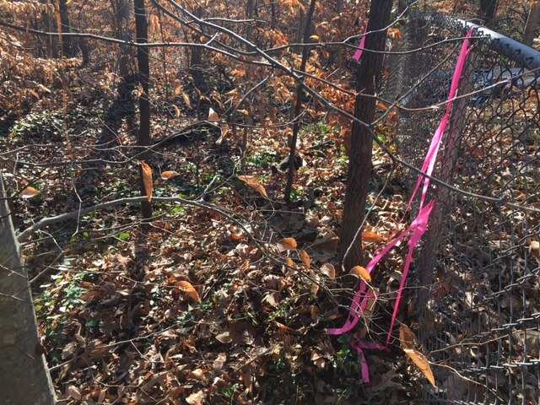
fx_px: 452
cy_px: 202
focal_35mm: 29
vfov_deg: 48.2
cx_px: 270
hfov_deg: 61.7
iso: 25
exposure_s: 1/343
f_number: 2.2
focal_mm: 4.15
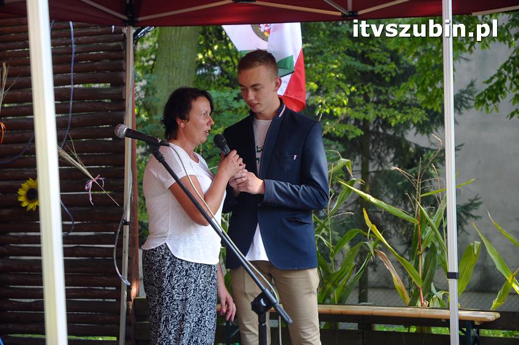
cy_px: 172
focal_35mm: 105
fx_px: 1512
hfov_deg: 19.5
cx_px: 260
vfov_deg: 13.0
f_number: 4.5
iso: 640
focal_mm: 70
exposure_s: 1/250
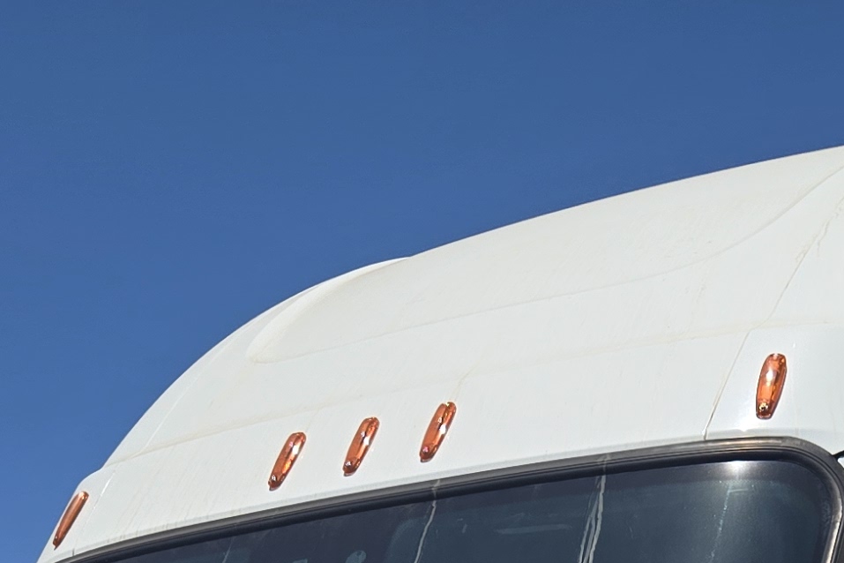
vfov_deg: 11.8
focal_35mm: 100
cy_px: 1218
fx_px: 2344
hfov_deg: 20.3
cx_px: 579
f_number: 1.8
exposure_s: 1/2913
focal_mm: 5.4
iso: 25
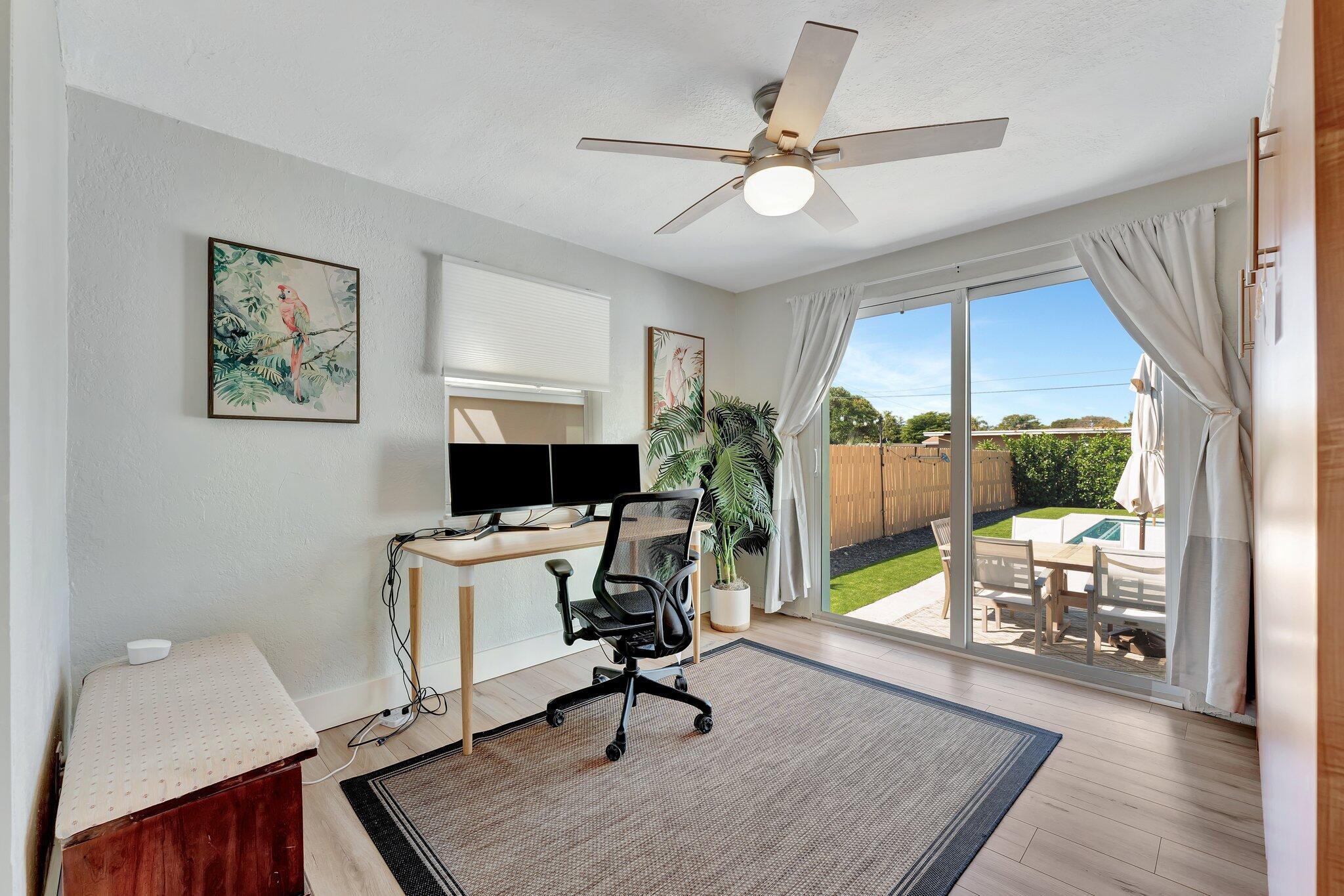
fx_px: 564
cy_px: 448
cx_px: 672
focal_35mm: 15
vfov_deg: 76.9
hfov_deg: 100.0
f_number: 8
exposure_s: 1/13
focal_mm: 15.1
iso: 400
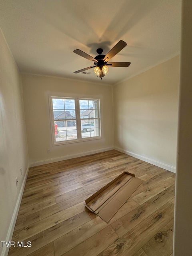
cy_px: 128
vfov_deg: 102.1
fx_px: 104
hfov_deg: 85.7
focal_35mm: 14
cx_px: 96
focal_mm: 2.22
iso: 40
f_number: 2.2
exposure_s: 1/253
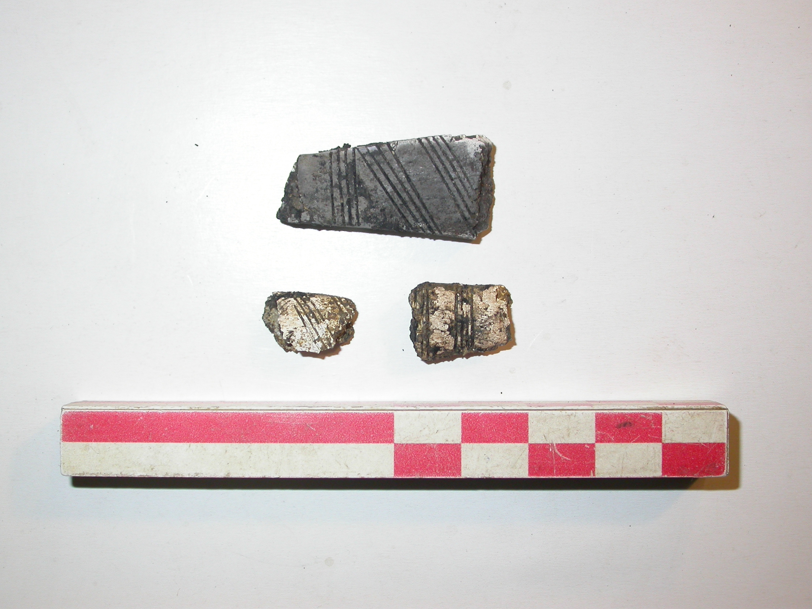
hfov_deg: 34.3
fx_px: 1314
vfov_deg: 26.1
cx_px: 399
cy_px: 302
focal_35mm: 56
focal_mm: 11.5
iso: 100
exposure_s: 1/60.3
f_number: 3
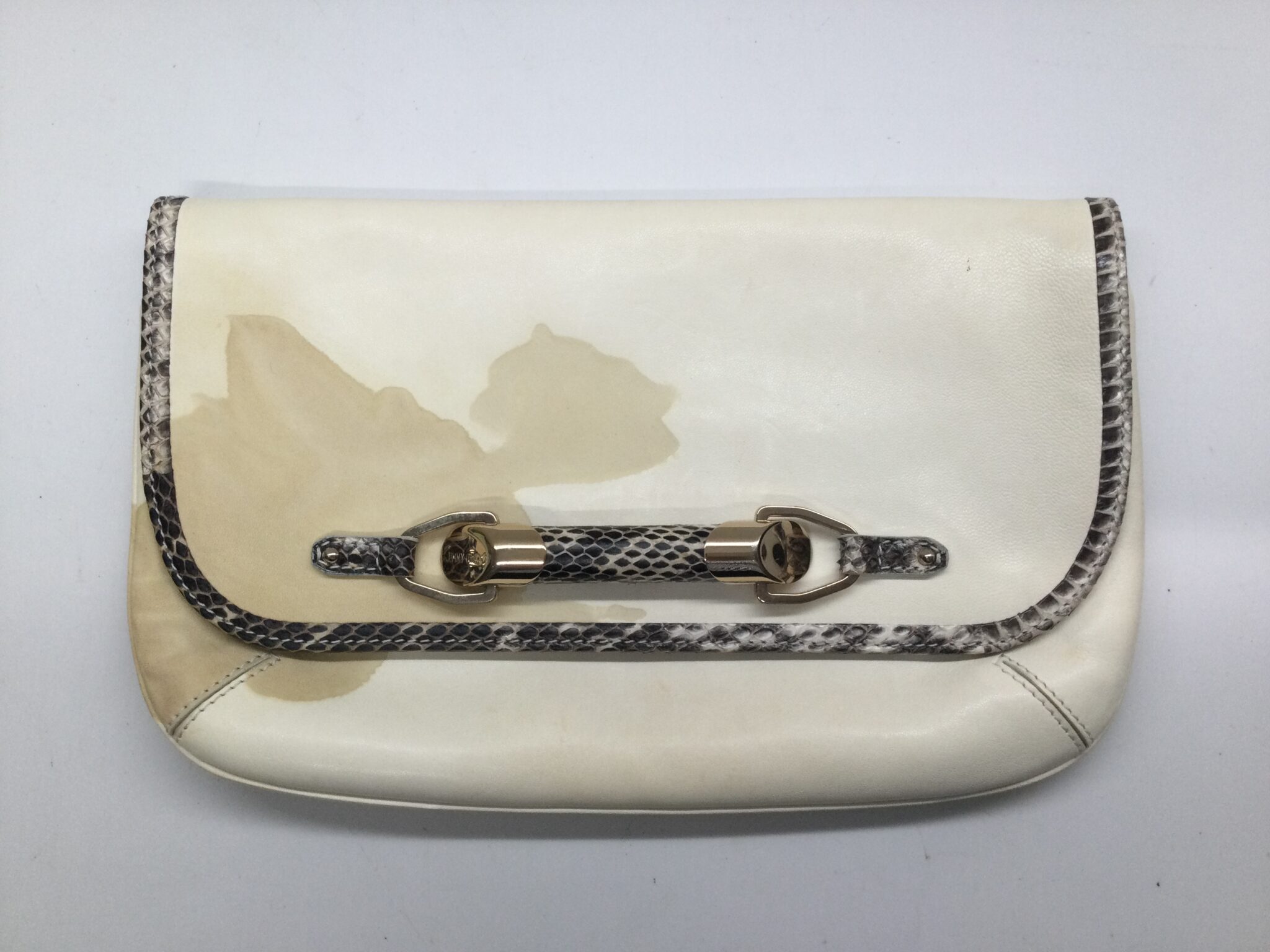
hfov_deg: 58.4
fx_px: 1137
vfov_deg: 45.4
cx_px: 635
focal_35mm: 31
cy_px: 476
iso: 25
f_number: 2.4
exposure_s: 1/40
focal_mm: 3.3
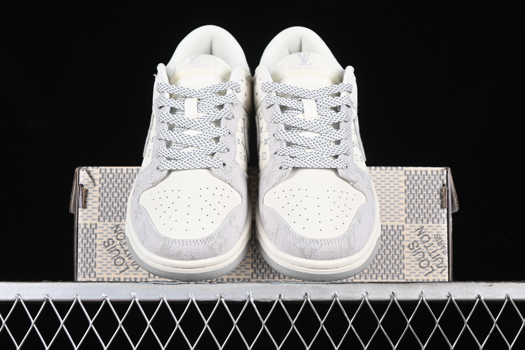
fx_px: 1094
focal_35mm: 75
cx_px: 262
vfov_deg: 18.2
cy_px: 175
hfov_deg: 27.0
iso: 160
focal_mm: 50
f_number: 6.3
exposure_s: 1/100
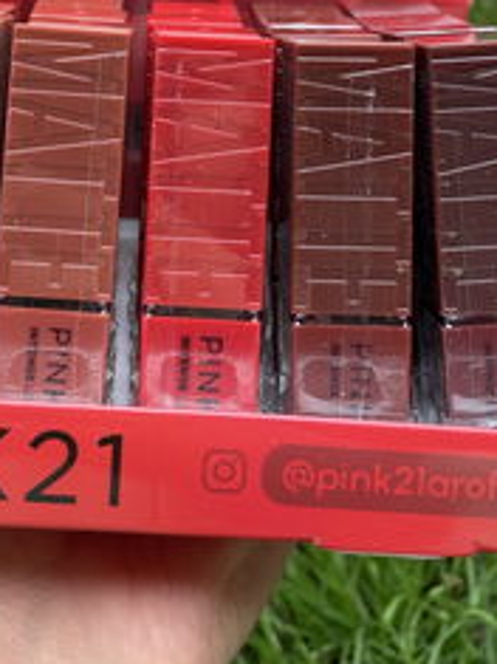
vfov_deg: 31.0
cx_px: 147
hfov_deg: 24.6
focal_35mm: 59
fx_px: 1130
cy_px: 44
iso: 32
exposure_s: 1/125
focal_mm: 4.2
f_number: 1.6
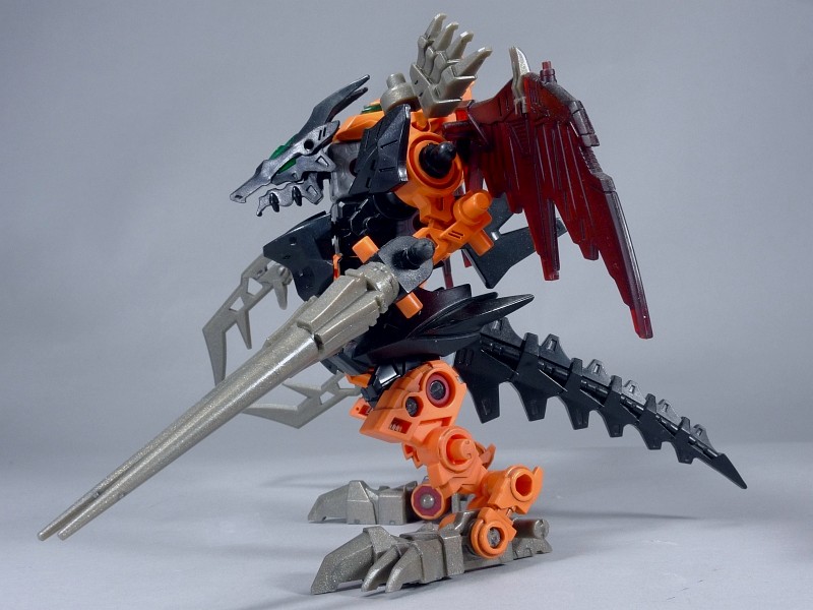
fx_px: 1127
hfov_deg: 39.7
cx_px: 406
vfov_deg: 30.3
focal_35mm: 48
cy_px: 305
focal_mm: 10.2
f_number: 8
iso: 200
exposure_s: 1/8
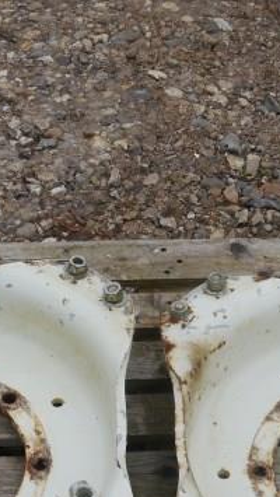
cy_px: 379
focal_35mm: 88
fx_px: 1160
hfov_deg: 13.8
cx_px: 165
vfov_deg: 23.9
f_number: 5.6
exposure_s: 1/250
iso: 160
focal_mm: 14
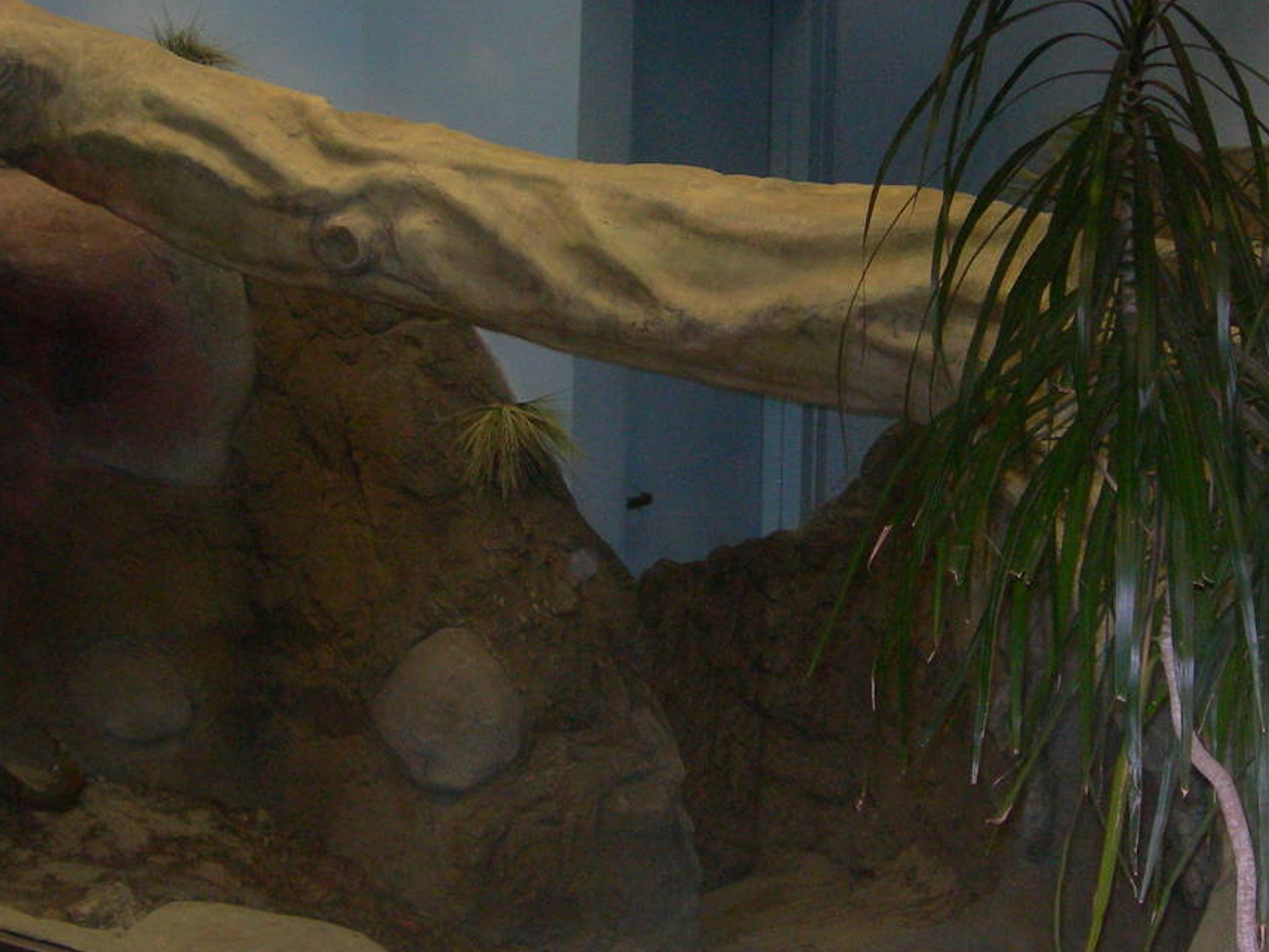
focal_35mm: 71
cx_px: 623
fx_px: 2603
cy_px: 357
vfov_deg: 20.7
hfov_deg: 27.4
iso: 200
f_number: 2.8
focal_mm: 7.8
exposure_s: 1/60.1
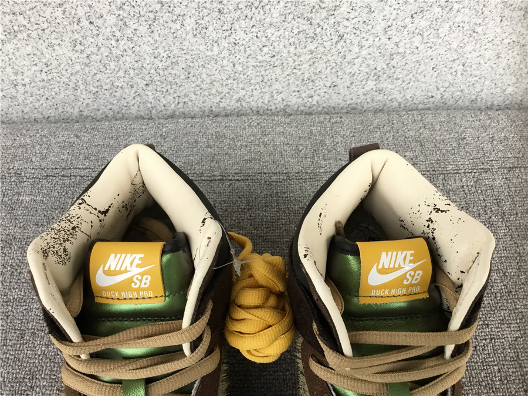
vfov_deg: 45.4
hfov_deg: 58.4
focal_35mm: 31
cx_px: 264
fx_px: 473
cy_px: 198
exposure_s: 1/33
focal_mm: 3.3
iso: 32
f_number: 2.4
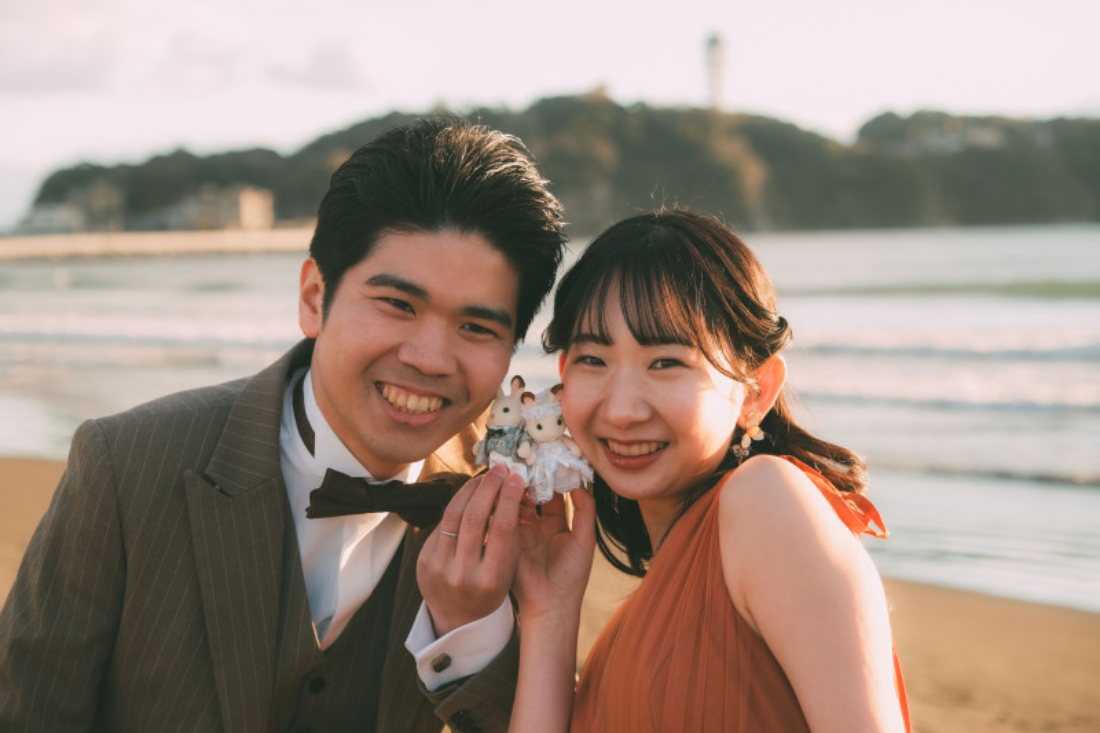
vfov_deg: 18.7
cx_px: 550
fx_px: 2230
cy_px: 366
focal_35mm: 73
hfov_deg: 27.7
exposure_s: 1/320
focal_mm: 48.5
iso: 160
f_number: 3.2
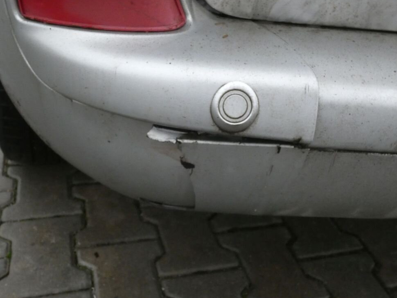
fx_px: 436
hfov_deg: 49.0
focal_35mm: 38
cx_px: 190
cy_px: 146
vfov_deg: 37.7
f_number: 5.6
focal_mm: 6.5
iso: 640
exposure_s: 1/80
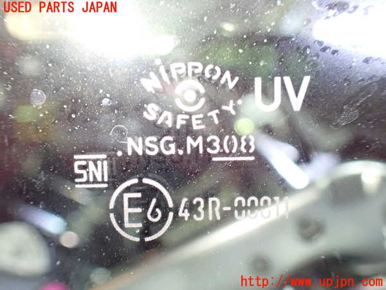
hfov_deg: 60.0
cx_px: 193
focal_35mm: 30
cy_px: 145
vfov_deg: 46.8
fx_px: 335
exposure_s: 1/30
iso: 800
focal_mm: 5.4
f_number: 2.3
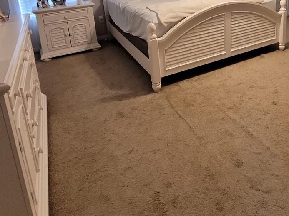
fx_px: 251
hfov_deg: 57.5
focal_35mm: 30
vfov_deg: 42.4
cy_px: 16
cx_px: 210
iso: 320
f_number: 2.2
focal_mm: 1.74
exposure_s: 1/60
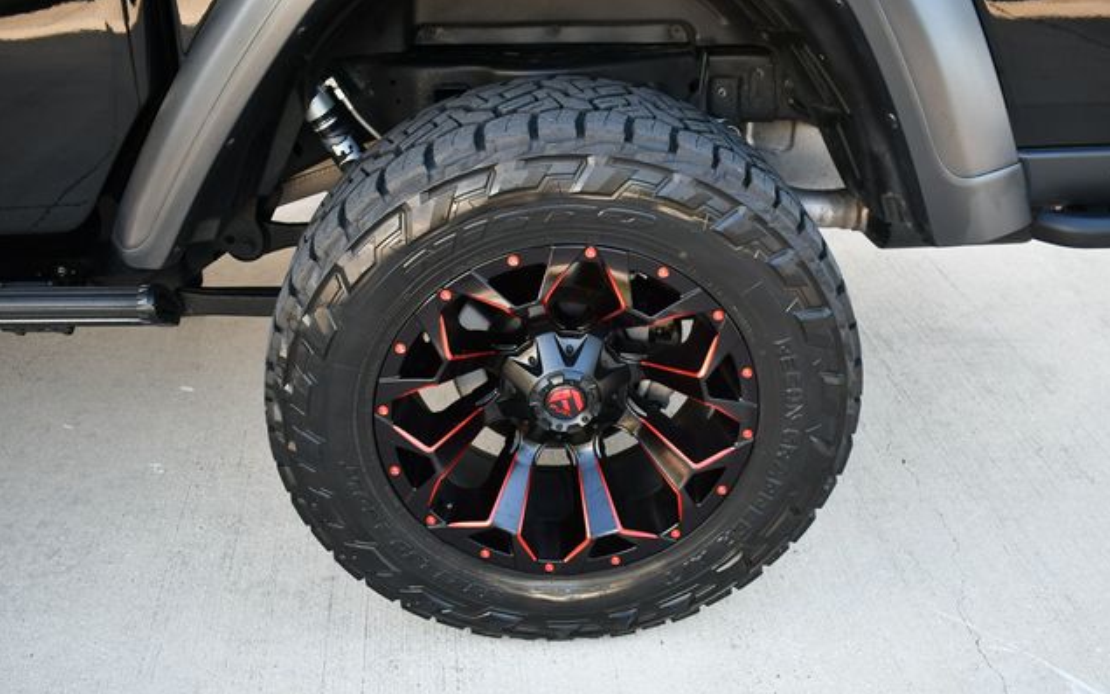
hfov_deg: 52.7
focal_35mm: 37
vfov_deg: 34.4
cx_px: 556
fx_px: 1119
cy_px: 371
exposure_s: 1/250
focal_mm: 18
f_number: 3.5
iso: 400
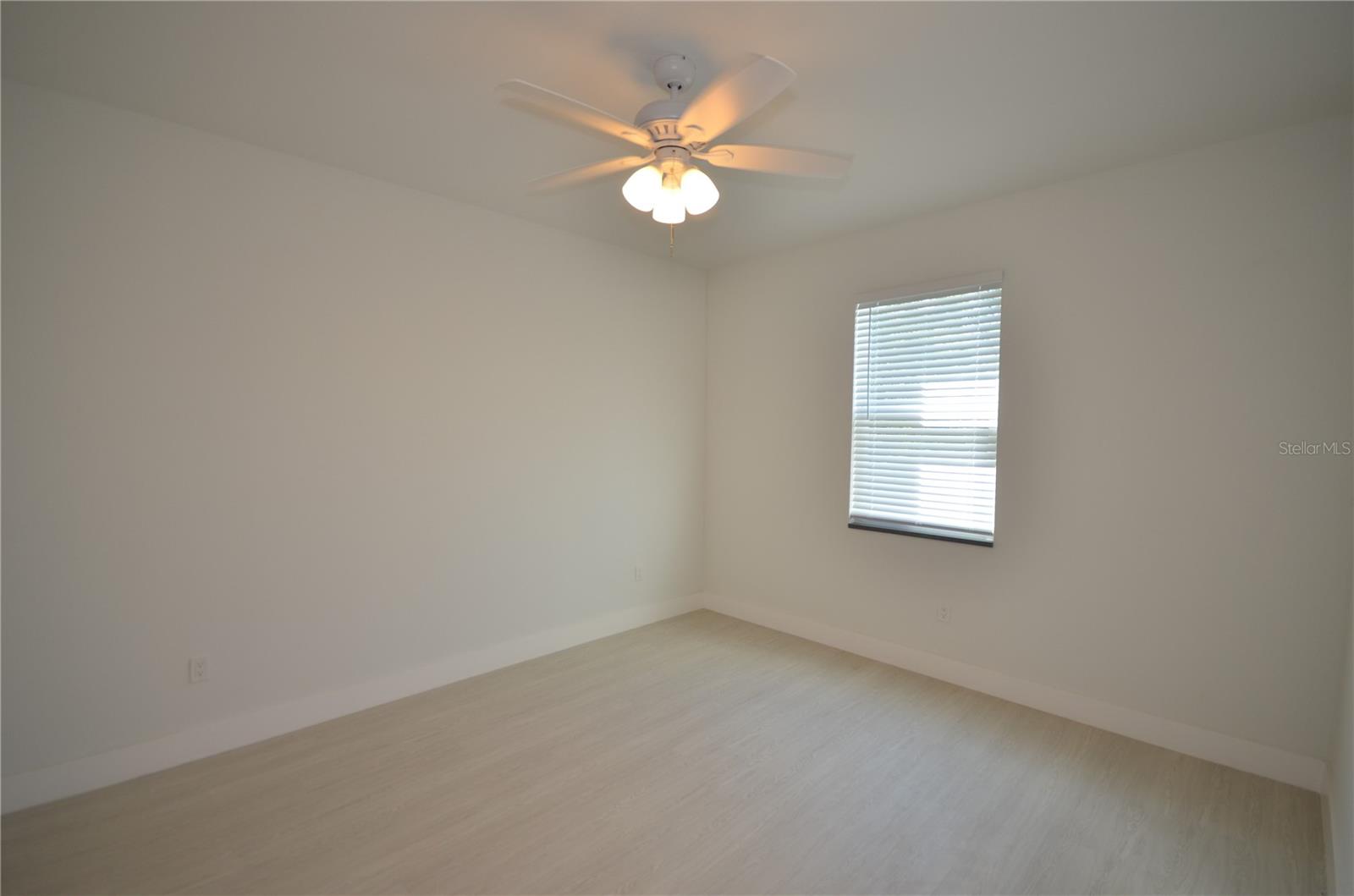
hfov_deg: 100.5
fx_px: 563
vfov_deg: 77.0
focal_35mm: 15
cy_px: 448
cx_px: 677
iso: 250
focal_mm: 10
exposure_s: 1/60
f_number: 4
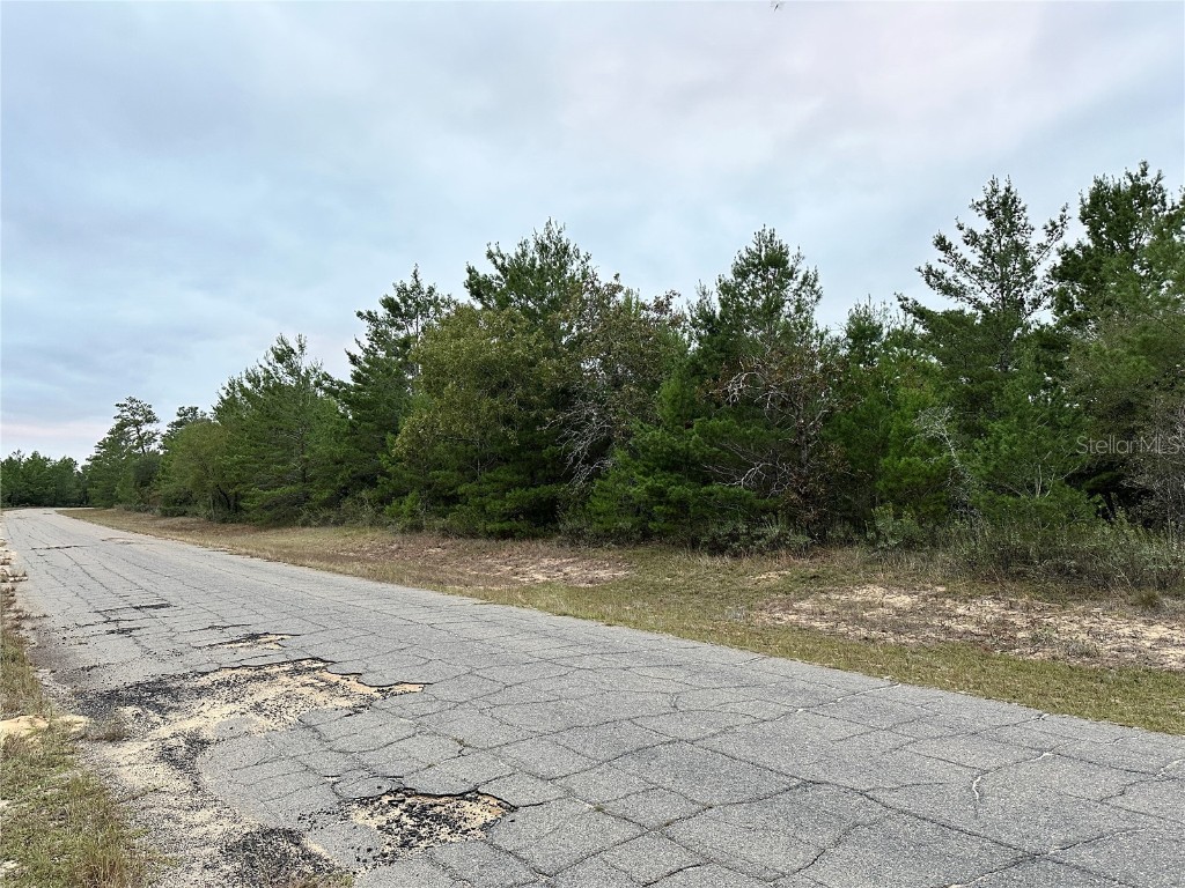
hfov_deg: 71.6
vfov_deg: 56.8
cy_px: 444
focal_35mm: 24
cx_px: 592
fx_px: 822
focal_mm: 6.86
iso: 250
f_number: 1.78
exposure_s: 1/113
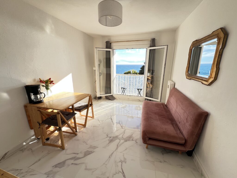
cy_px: 89
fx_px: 89
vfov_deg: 89.9
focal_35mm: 13
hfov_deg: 106.2
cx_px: 118
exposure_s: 1/196
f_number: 1.8
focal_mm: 1.57
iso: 32
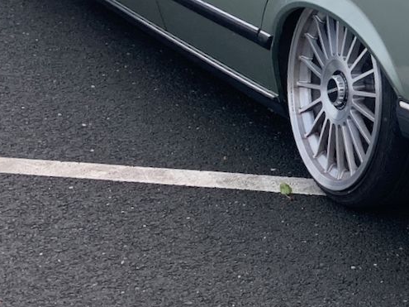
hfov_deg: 21.0
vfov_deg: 16.7
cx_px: 545
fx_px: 992
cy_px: -74
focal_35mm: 84
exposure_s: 1/594
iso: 25
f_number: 1.8
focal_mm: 4.25
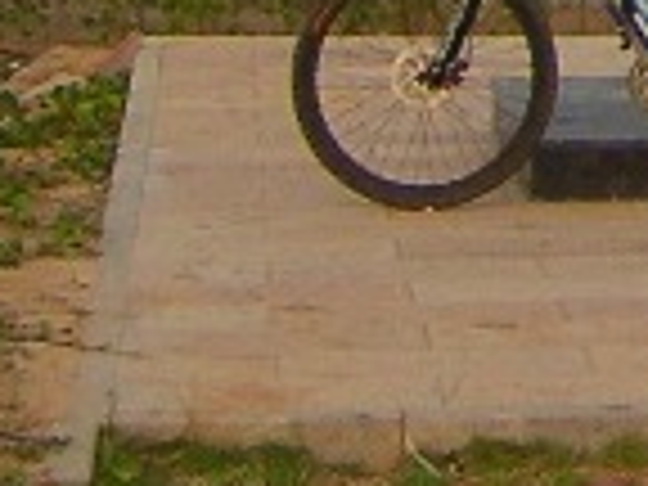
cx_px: 1508
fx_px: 3856
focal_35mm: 206
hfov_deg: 8.8
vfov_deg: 6.7
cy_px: -788
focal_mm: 4.8
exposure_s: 1/500
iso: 64
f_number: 2.8
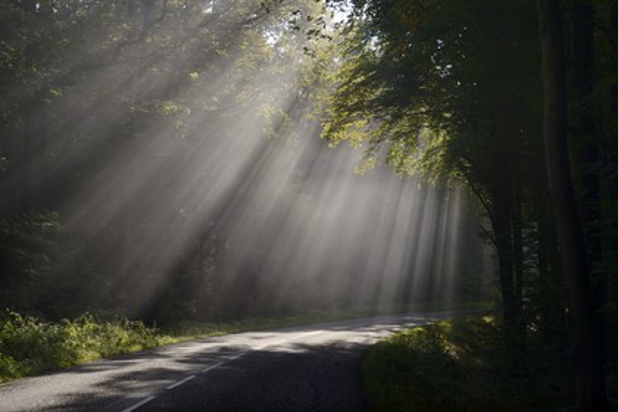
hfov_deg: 34.5
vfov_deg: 23.4
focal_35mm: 58
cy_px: 206
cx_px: 309
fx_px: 996
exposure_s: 1/250
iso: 200
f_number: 7.1
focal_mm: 58
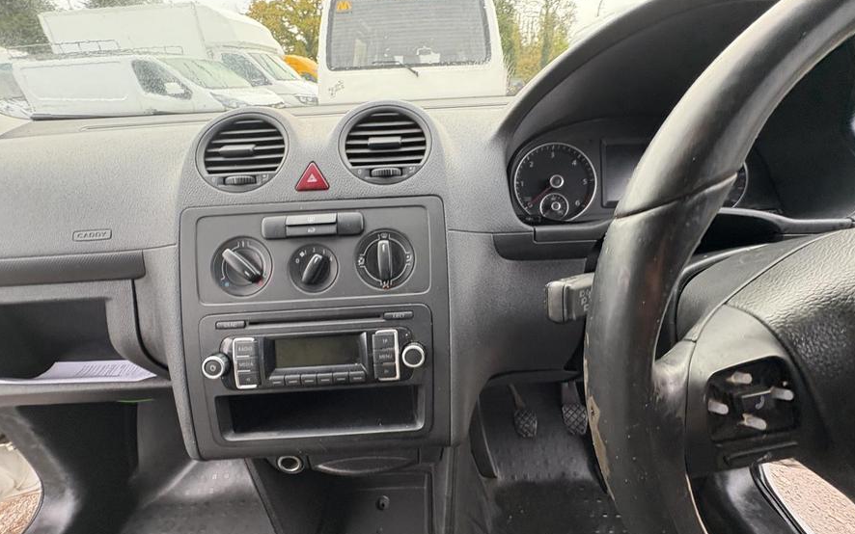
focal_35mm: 15
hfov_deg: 101.5
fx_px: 350
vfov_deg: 74.7
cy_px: 286
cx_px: 429
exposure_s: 1/60
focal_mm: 2.22
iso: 250
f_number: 2.2
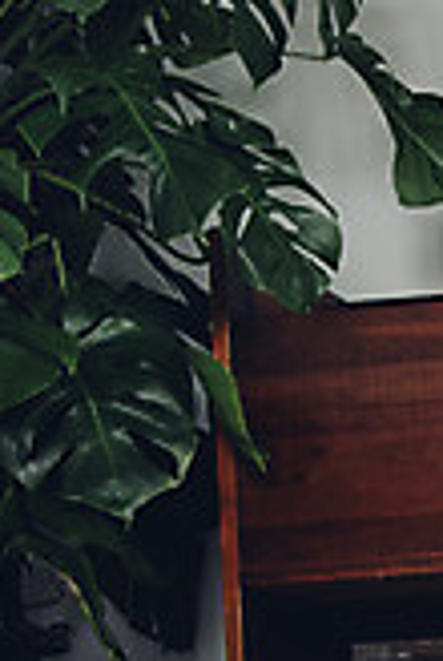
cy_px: 645
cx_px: 1057
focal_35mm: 124
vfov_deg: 16.2
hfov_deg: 9.8
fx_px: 2279
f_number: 2.8
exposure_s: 1/100
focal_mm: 34
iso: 320
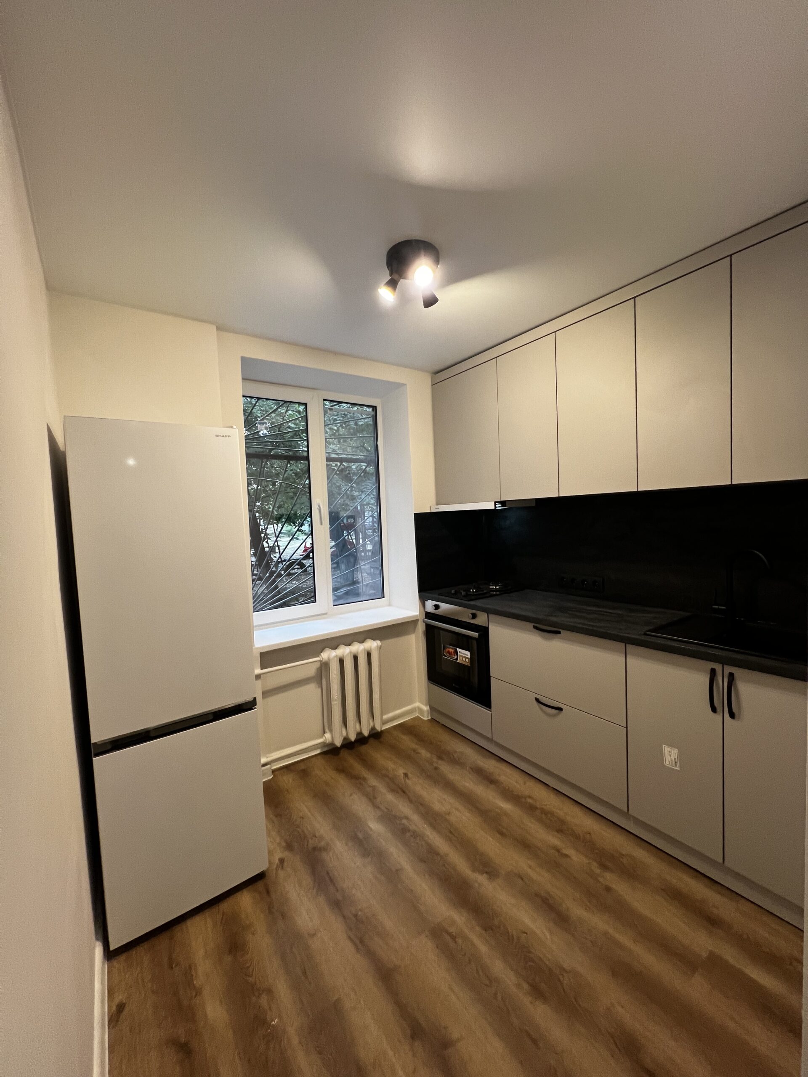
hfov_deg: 89.9
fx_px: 405
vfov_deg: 106.2
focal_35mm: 13
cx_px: 404
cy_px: 538
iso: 250
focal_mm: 1.57
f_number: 1.8
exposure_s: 1/100
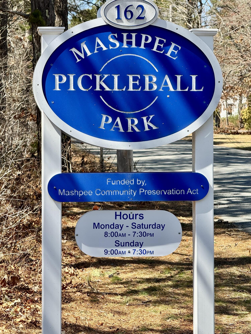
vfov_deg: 16.4
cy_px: 167
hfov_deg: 12.3
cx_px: 126
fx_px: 1160
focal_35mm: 120
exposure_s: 1/550
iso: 50
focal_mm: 15.66
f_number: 2.8
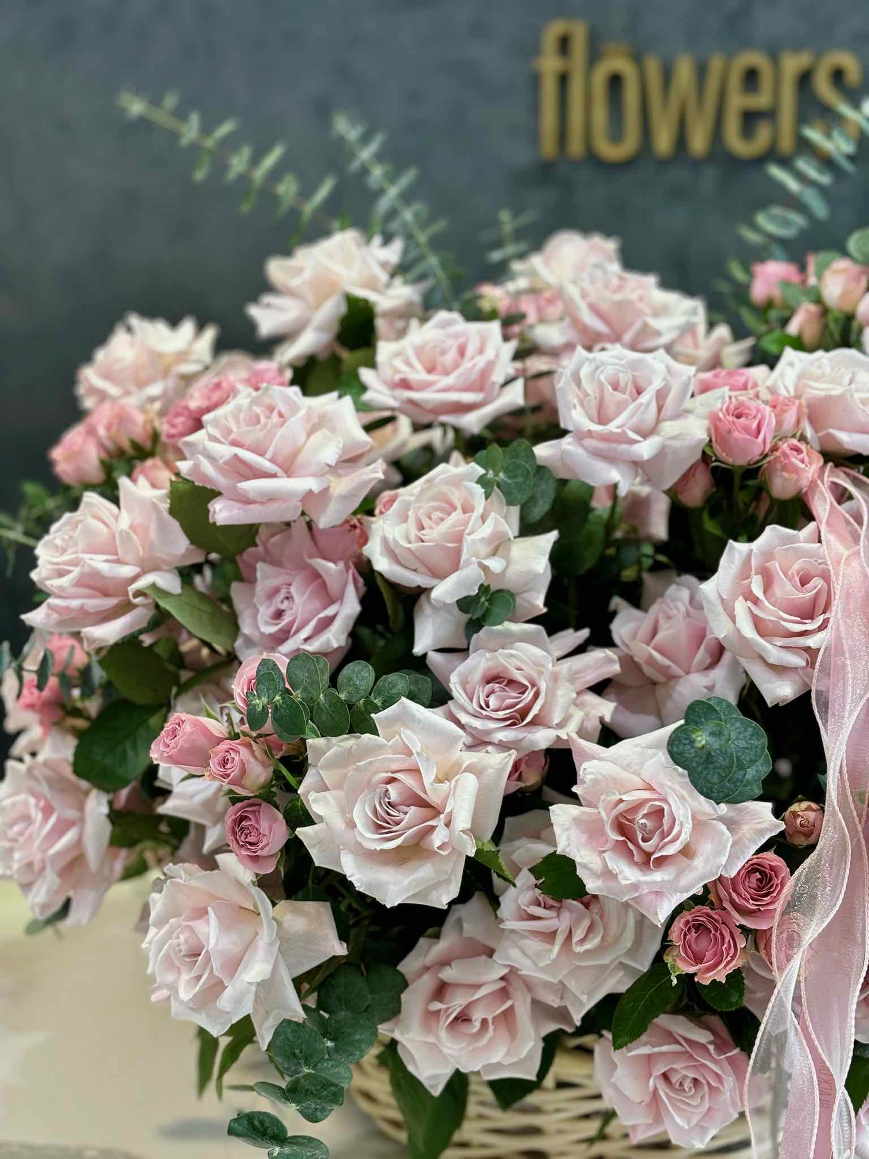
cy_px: 580
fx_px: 1741
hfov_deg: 28.0
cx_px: 434
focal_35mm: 52
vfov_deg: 36.8
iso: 40
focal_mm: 5.96
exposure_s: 1/60
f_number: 1.6
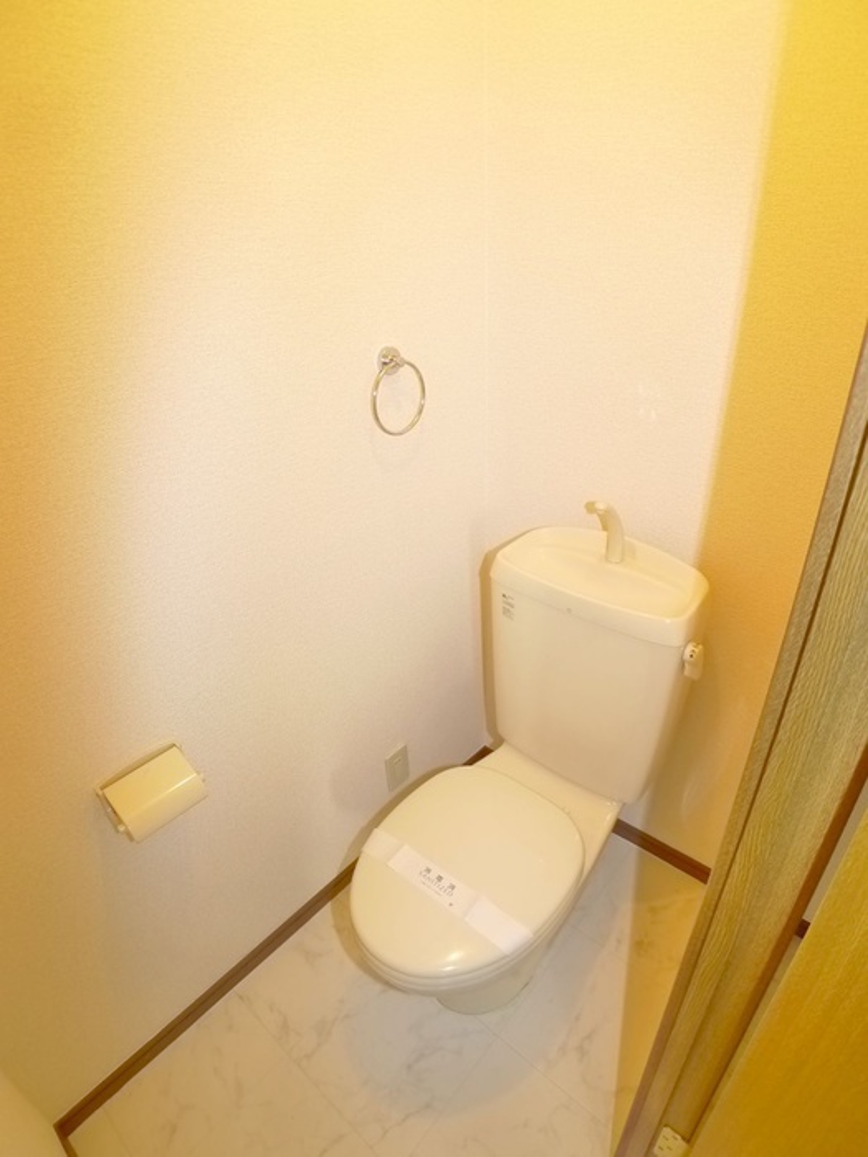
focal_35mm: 24
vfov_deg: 71.6
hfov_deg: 56.8
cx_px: 434
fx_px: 802
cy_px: 578
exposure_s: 1/25
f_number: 2
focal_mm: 5.1
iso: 400
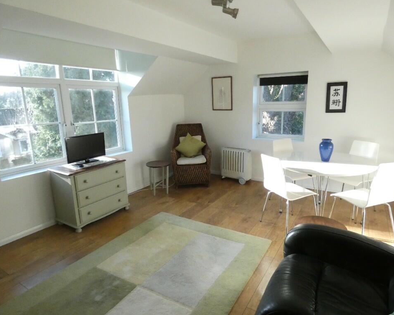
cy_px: 157
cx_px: 208
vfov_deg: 65.5
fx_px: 245
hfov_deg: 77.5
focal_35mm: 21
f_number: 2.8
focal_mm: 3.6
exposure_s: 1/500
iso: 800
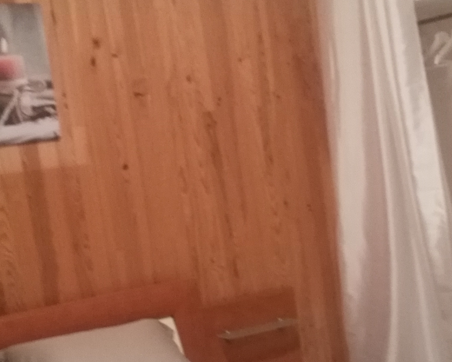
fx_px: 990
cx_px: 253
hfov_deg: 25.7
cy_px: 243
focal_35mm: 74
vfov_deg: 20.6
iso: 1279
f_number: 2
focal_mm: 2.96
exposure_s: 1/17
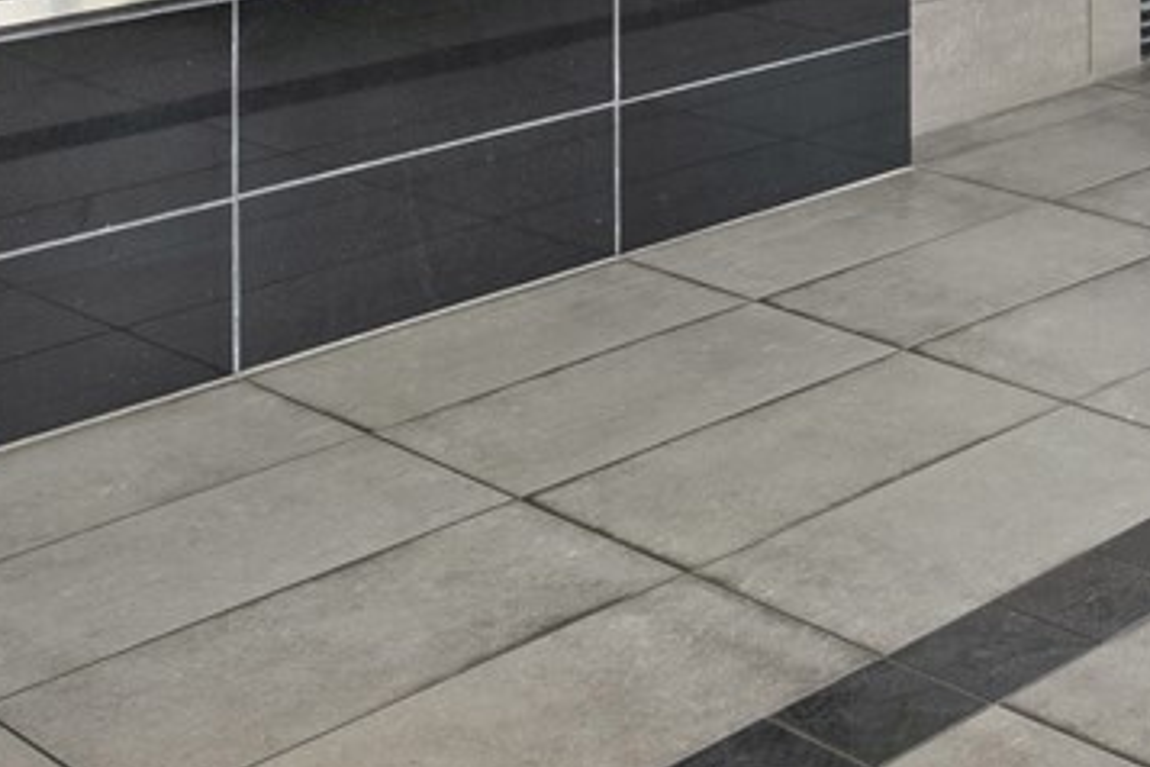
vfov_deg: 15.8
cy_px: -537
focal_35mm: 76
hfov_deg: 24.9
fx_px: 2428
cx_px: 1245
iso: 100
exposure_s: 1/1.25
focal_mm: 16
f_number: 11
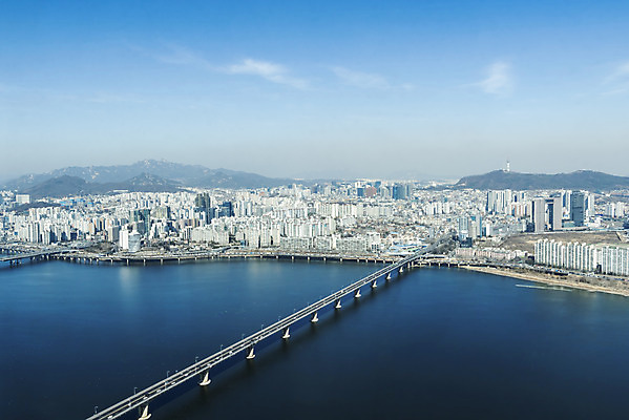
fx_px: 420
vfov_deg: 53.2
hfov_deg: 73.7
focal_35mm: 24
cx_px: 314
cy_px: 210
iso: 500
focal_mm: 24
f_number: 13
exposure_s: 1/640
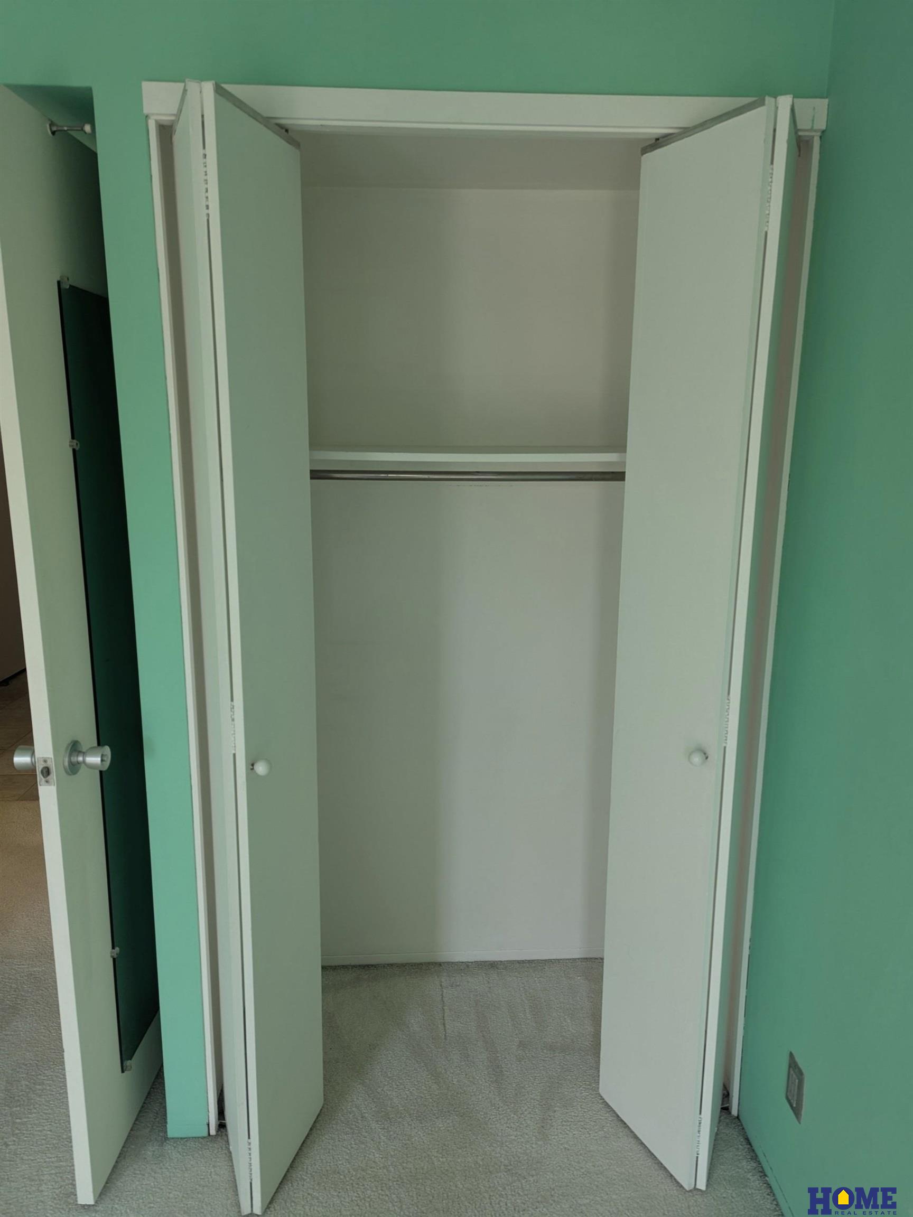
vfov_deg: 71.6
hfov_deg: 56.8
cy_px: 608
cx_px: 456
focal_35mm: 24
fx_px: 844
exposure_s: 1/37.2
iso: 37
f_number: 1.85
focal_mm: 6.81
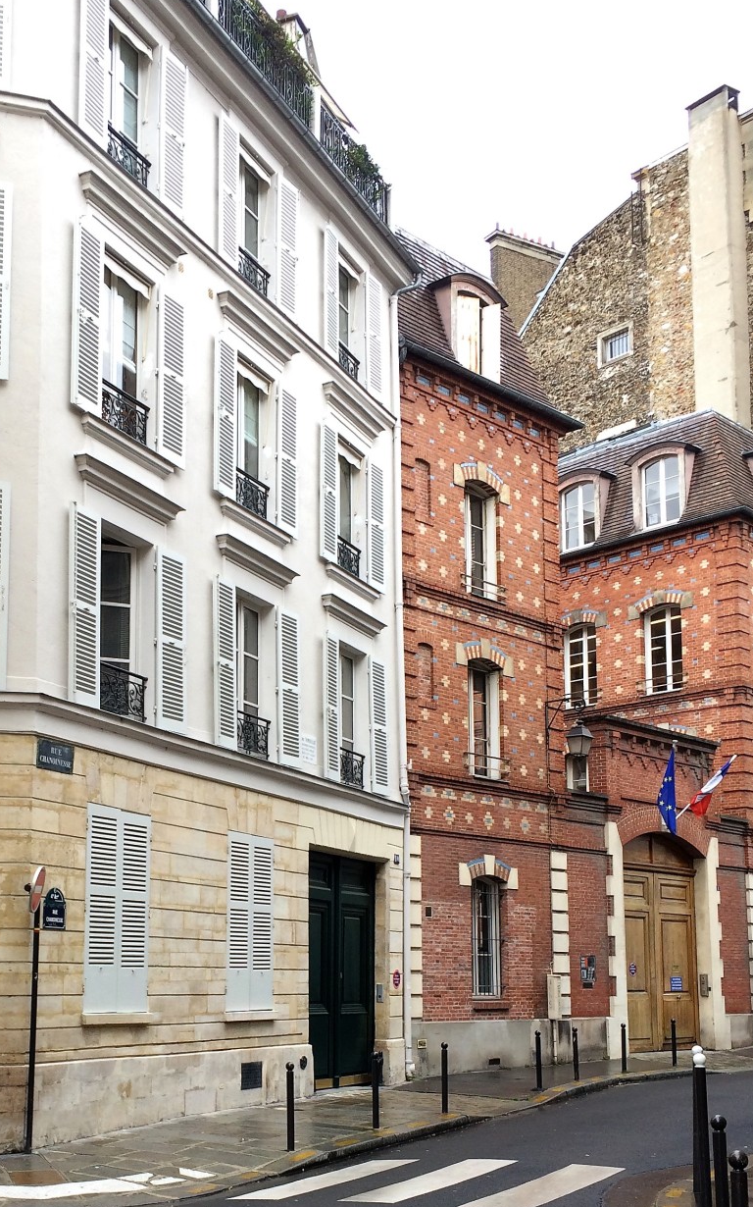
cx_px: 368
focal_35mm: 32
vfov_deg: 59.7
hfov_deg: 39.4
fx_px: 1051
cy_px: 615
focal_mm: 4.15
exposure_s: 1/120
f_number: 2.2
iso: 50
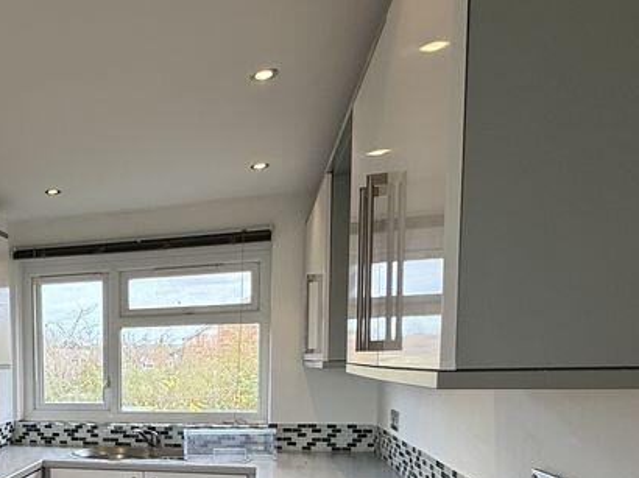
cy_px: 422
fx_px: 646
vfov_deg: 38.2
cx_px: 33
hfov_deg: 46.1
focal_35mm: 35
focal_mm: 2.22
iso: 64
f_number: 2.2
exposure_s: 1/115
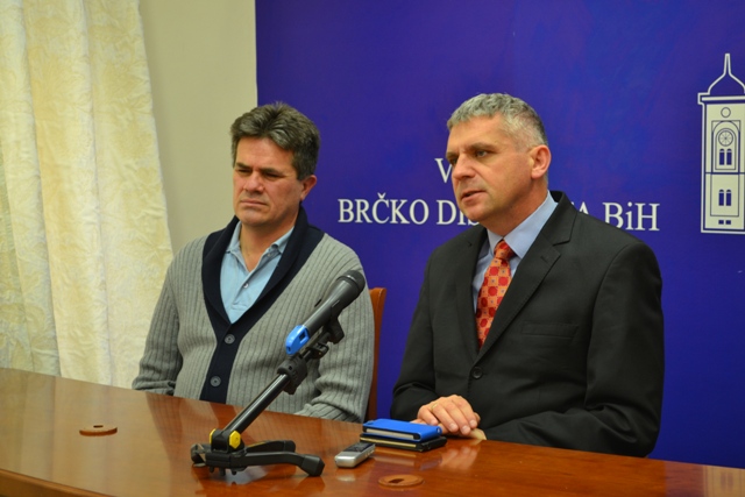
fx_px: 1366
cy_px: 248
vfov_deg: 20.6
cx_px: 372
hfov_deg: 30.5
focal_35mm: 66
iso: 400
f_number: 5.3
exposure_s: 1/15
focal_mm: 44
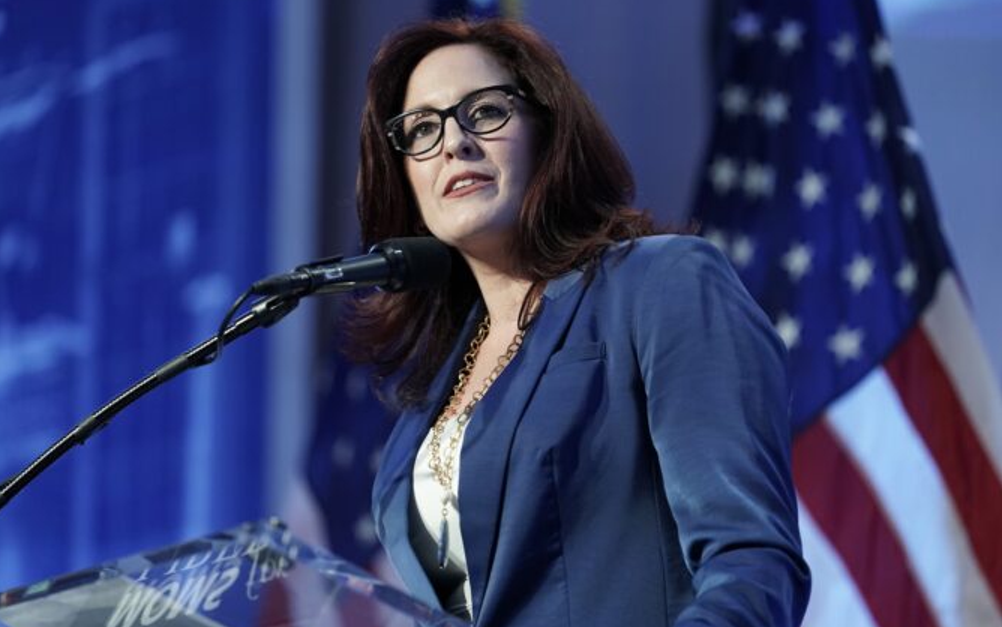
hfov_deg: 10.2
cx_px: 500
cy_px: 304
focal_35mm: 205
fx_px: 5600
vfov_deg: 6.4
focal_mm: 200
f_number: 2.8
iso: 2500
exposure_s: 1/640
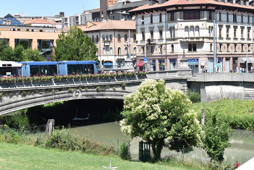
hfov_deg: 29.2
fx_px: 487
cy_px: 85
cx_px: 127
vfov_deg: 19.7
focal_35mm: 69
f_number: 9
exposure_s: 1/320
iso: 200
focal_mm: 46
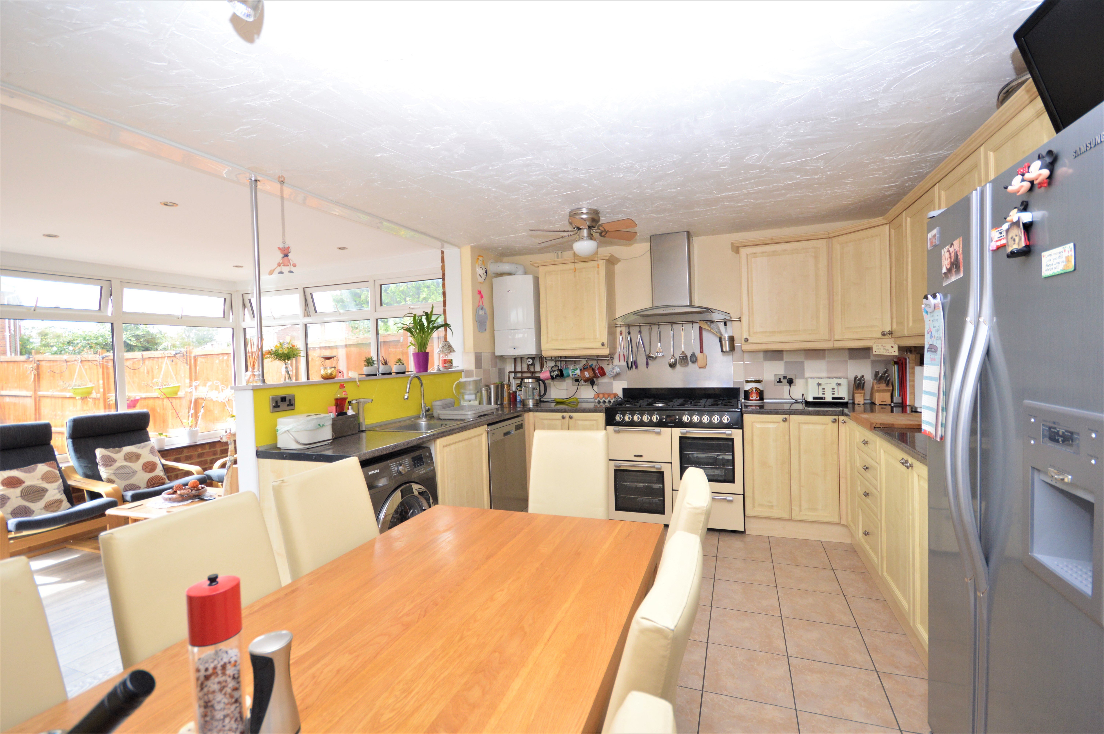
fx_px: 460
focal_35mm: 15
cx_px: 552
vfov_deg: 77.2
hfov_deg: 100.4
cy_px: 367
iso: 400
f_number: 5
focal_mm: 10
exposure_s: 1/100
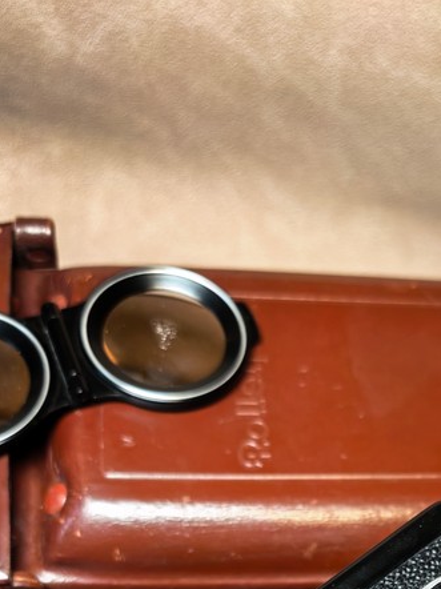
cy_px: 688
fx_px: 986
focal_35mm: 58
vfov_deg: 29.2
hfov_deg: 24.6
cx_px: 381
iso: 100
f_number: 2
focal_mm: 6.98
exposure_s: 1/50
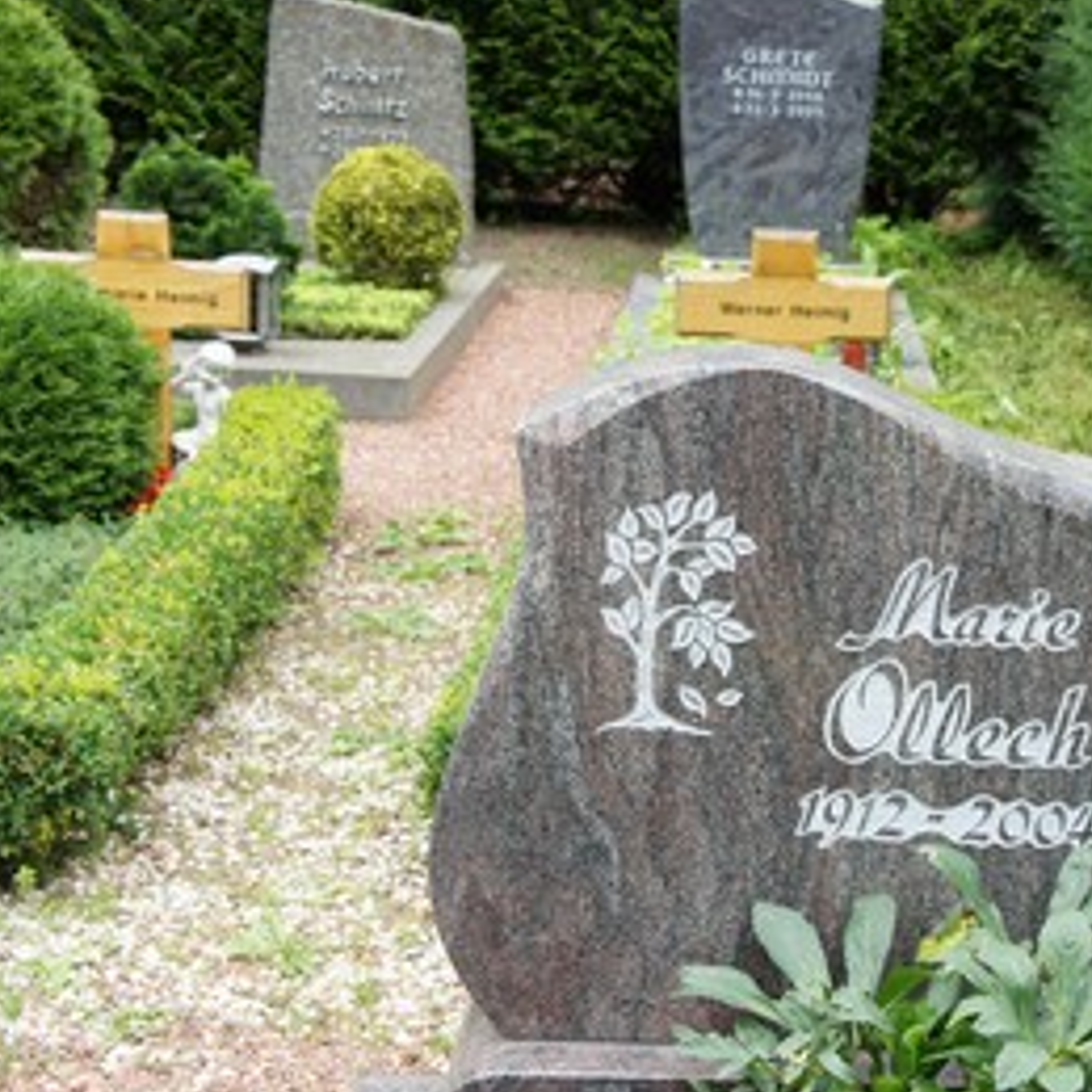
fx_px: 2248
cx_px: 827
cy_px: 626
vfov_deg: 27.3
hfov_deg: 26.9
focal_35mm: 63
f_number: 5.6
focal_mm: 28
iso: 500
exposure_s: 1/250
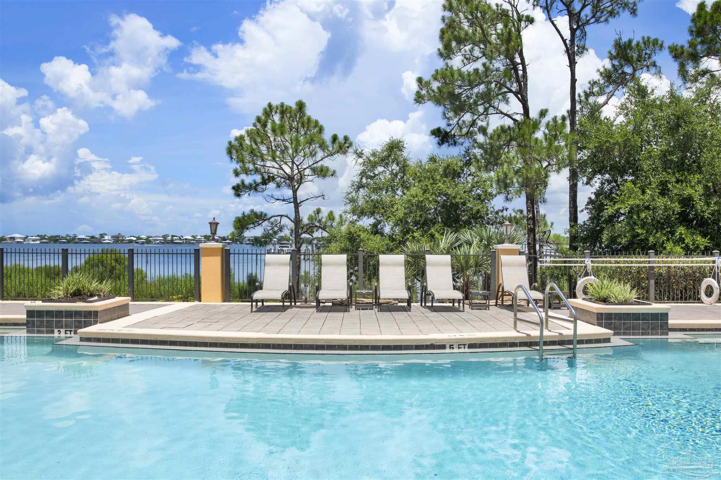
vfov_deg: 41.1
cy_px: 240
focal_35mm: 32
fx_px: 641
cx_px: 360
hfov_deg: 58.7
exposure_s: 1/640
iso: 200
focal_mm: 32
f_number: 11
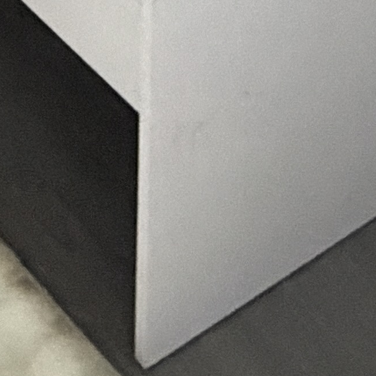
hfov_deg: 15.8
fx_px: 1327
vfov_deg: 12.0
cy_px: -601
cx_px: -9
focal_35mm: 108
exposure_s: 1/50
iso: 800
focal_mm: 2.22
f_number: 2.2
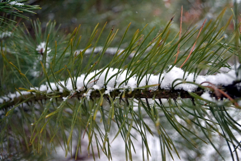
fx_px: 261
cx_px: 120
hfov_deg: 49.5
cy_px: 80
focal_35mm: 39
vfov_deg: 34.2
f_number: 4.2
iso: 3200
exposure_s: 1/1000
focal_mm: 26
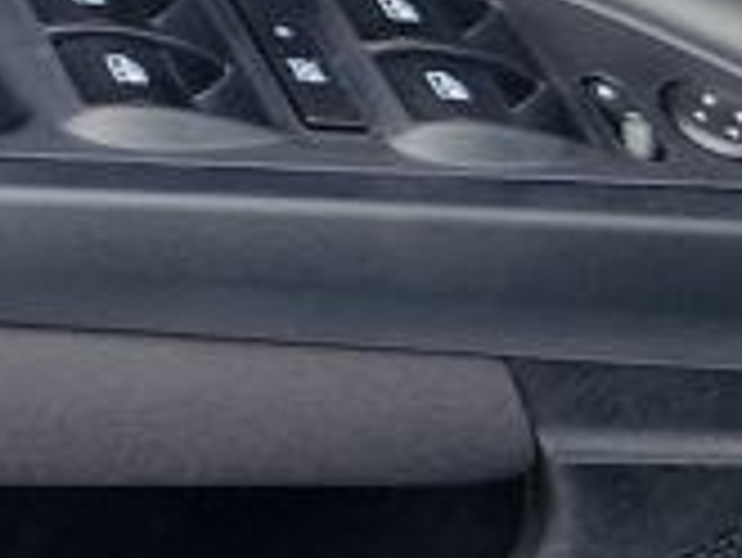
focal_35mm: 178
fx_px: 3818
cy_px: -356
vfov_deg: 8.1
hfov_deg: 10.1
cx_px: -863
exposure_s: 1/180
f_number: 1.8
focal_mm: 5.4
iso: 50
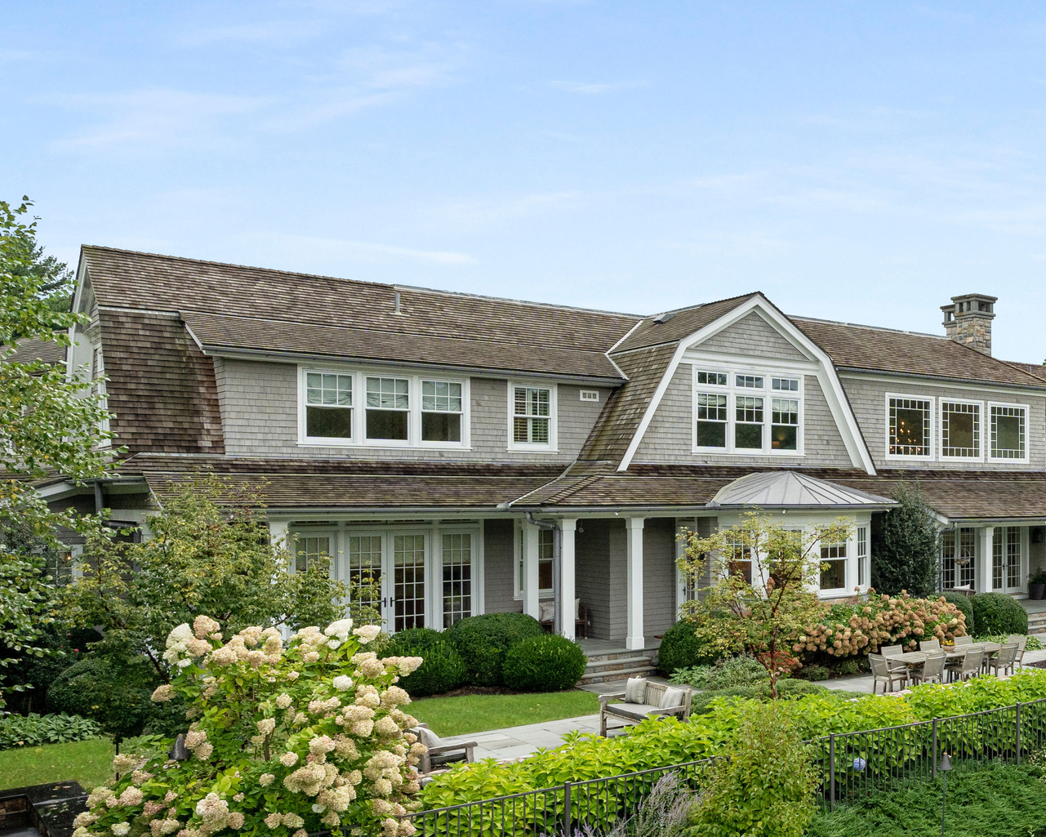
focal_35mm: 36
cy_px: 504
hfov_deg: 41.4
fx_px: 1115
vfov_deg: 41.0
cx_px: 1118
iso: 1000
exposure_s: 1/500
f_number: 7.1
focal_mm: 16
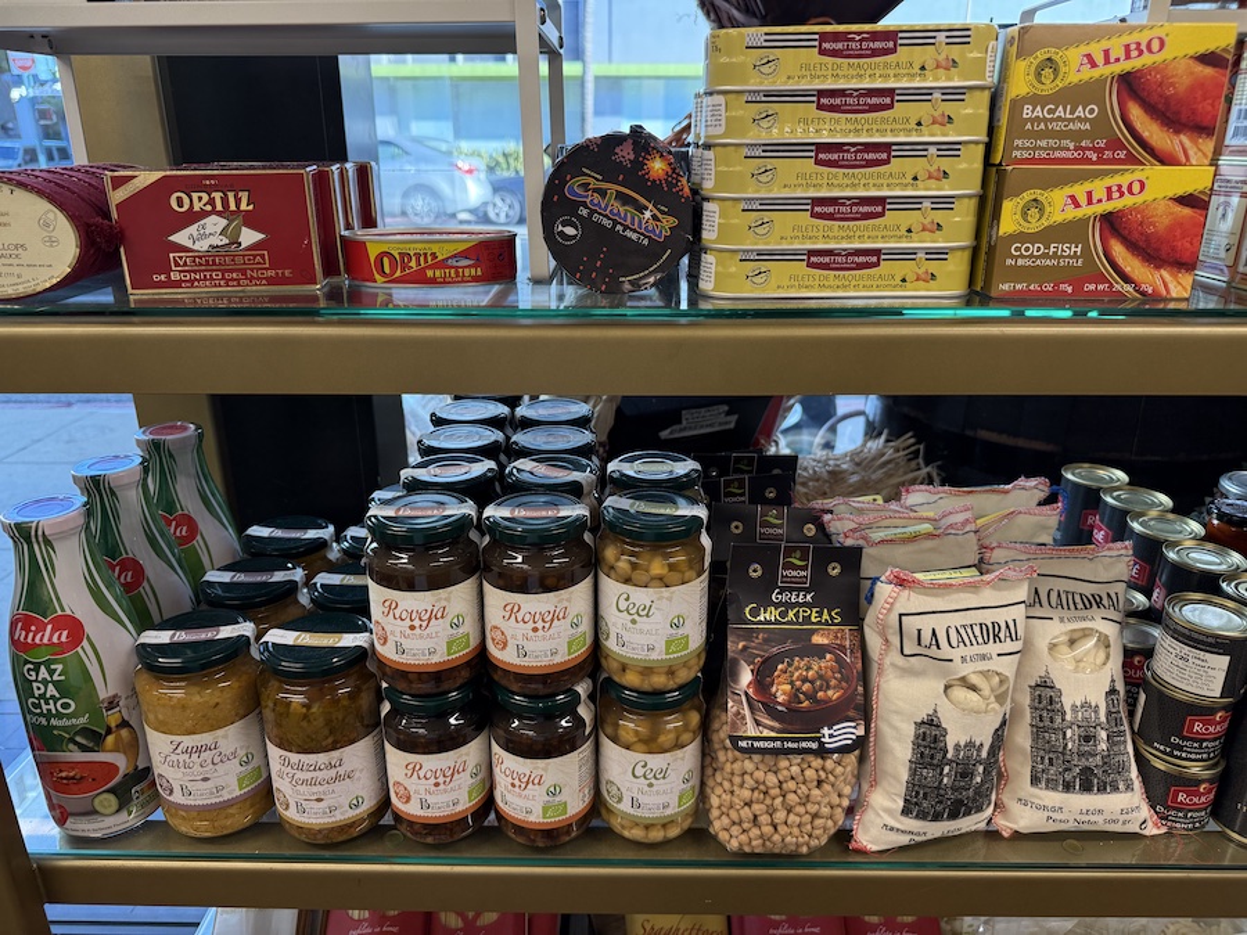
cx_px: 624
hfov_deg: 71.6
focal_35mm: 24
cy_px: 468
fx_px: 865
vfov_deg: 56.8
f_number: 1.78
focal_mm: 6.76
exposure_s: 1/218
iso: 200
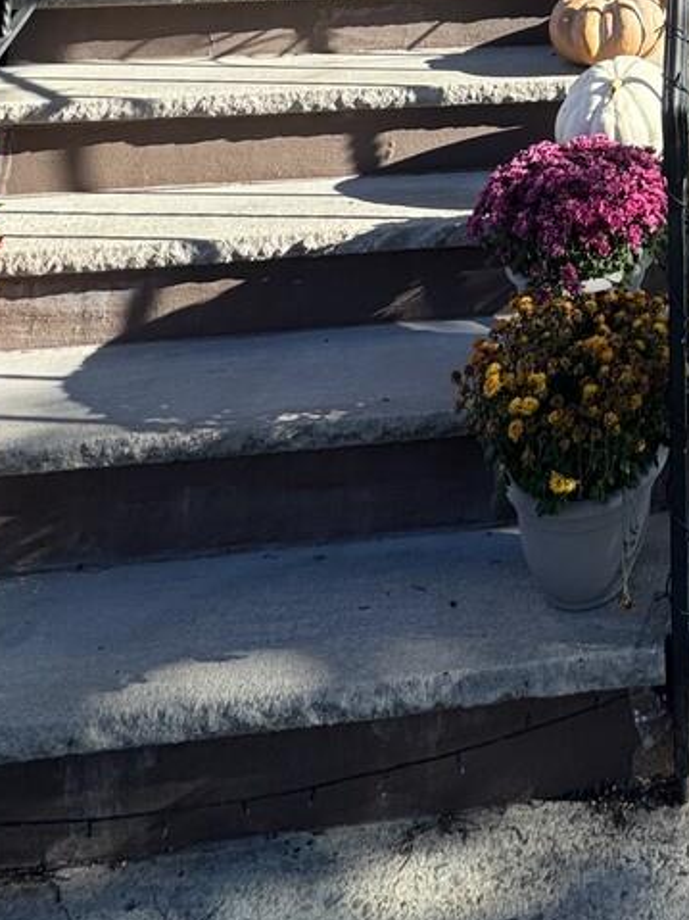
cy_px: -308
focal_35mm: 39
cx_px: 812
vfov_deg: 33.3
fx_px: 1035
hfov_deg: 31.3
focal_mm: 2.22
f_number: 2.2
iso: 40
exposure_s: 1/440
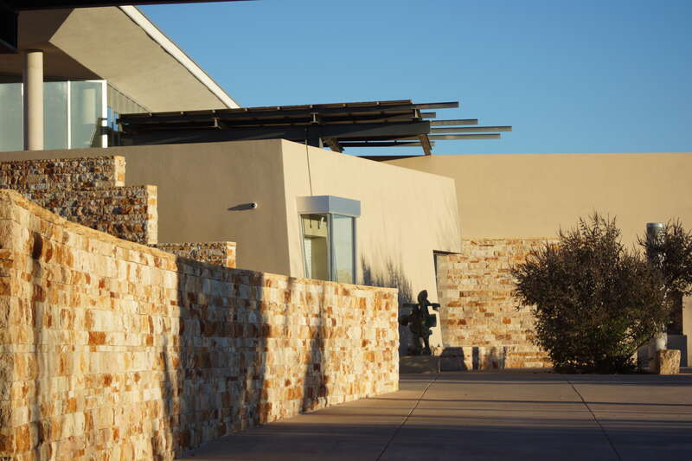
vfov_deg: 12.2
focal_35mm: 112
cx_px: 346
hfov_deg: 18.2
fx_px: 2162
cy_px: 230
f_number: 6.3
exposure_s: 1/250
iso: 100
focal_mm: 75
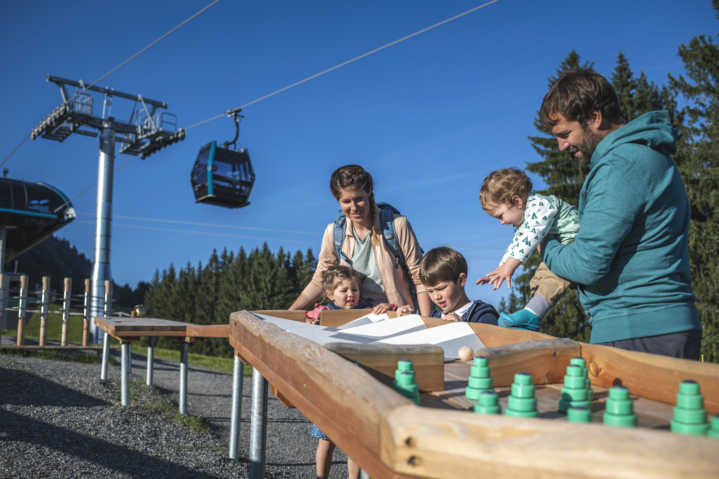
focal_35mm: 35
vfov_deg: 37.9
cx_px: 360
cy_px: 240
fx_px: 699
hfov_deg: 54.4
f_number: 4
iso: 100
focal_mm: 35
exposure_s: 1/1250
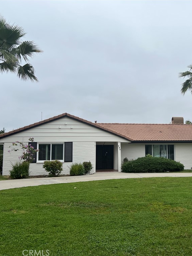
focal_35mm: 35
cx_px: 147
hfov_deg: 39.5
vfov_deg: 52.6
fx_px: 259
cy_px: 129
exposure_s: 1/1100
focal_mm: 5.7
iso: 50
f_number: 1.5
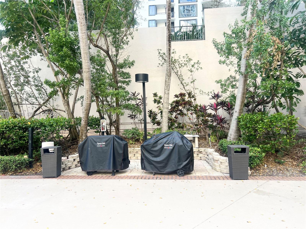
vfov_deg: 53.1
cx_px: 153
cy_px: 114
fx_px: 230
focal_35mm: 26
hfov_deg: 67.3
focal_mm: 5.7
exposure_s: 1/342
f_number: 1.5
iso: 50
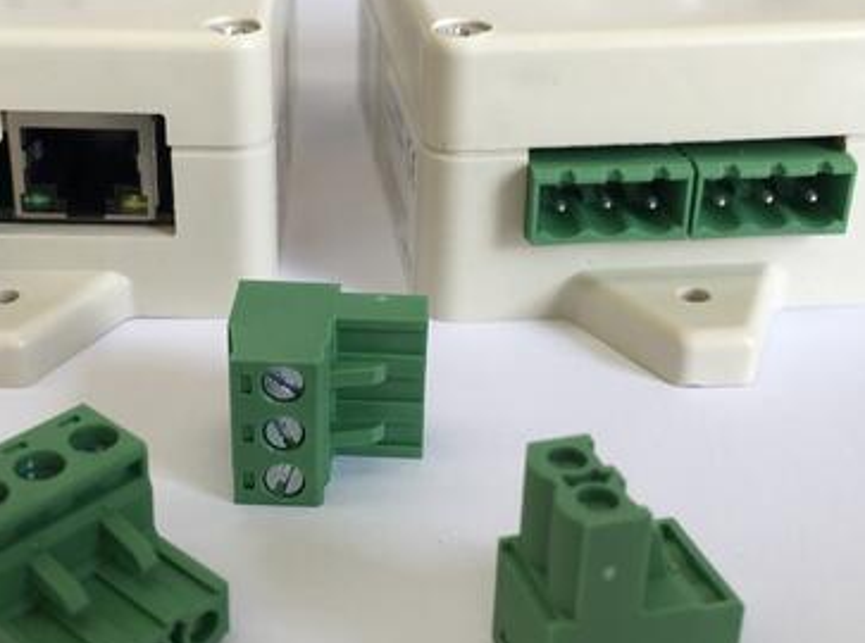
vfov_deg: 35.8
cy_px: 301
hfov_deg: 46.7
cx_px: 348
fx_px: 997
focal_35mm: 40
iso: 25
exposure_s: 1/153
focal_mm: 4.15
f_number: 2.2
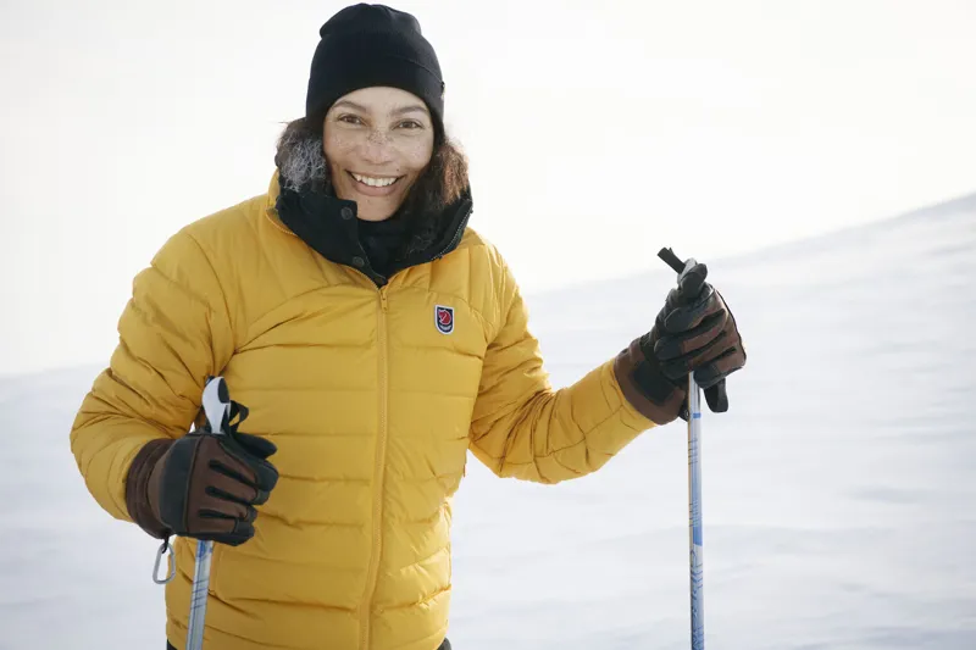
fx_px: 1897
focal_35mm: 70
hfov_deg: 28.8
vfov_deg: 19.4
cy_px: 325
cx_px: 488
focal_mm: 70
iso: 100
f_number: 4.5
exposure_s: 1/640
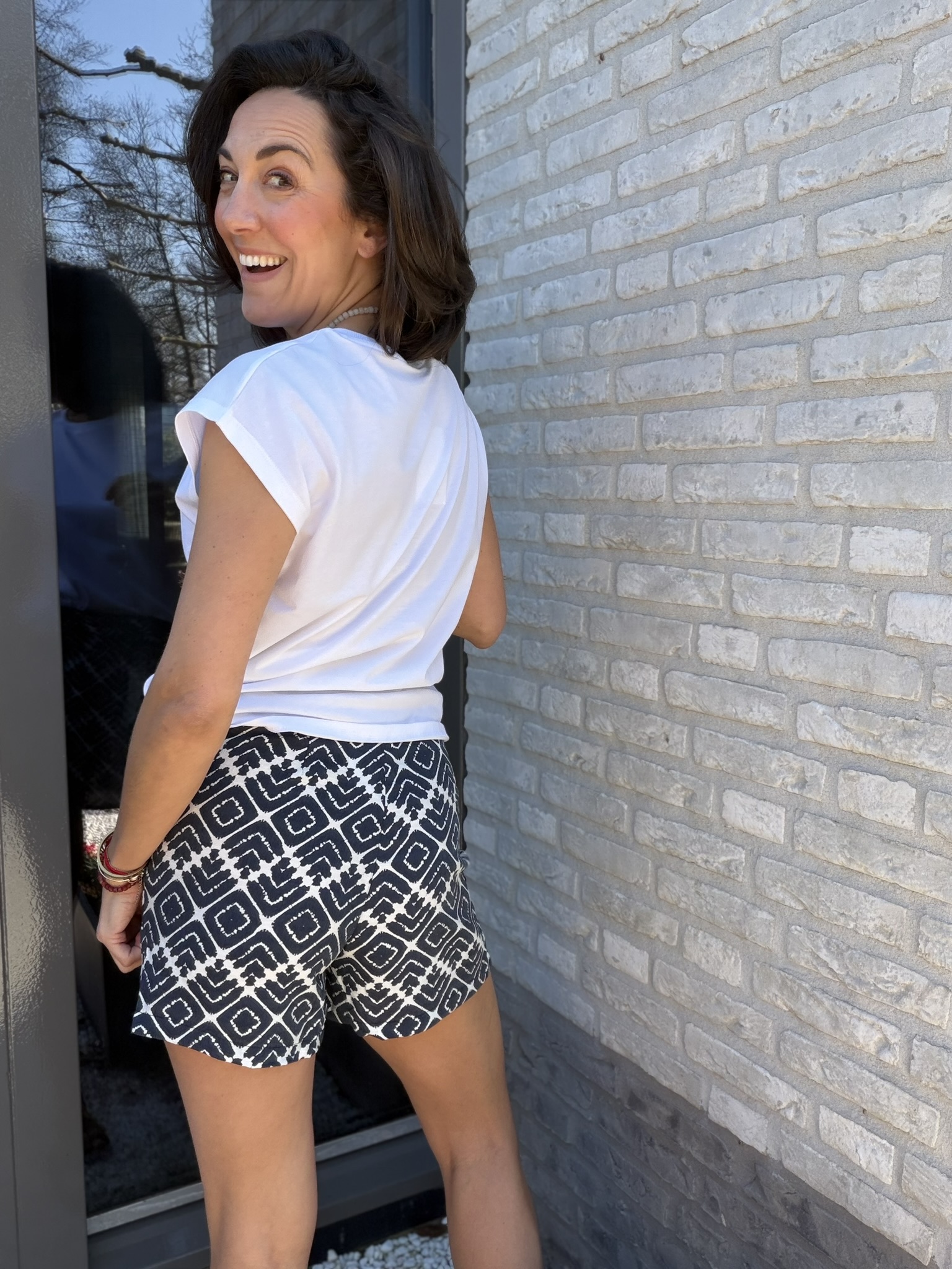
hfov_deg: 46.8
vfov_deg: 60.0
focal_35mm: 30
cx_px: 476
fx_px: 1100
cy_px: 634
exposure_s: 1/168
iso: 25
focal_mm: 2.71
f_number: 1.9
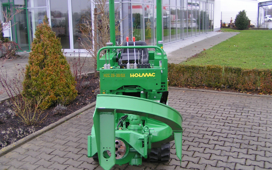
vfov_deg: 31.2
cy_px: 74
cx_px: 138
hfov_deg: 48.2
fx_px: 304
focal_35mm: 41
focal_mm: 5.8
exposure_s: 1/40
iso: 50
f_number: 3.5
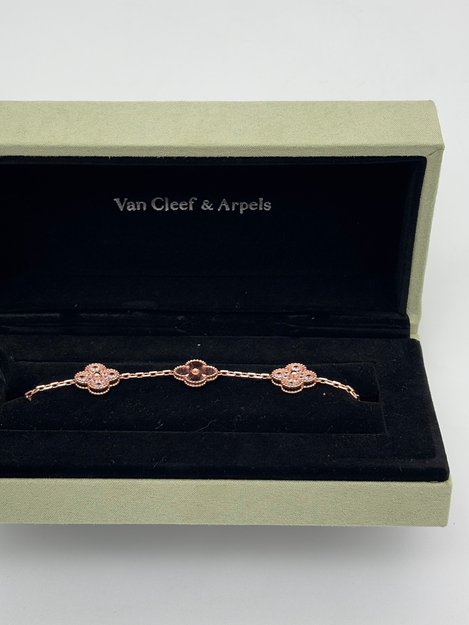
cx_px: 188
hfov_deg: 22.6
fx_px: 1174
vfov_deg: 29.8
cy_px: 320
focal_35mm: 65
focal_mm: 5.96
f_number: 1.6
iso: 32
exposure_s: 1/247
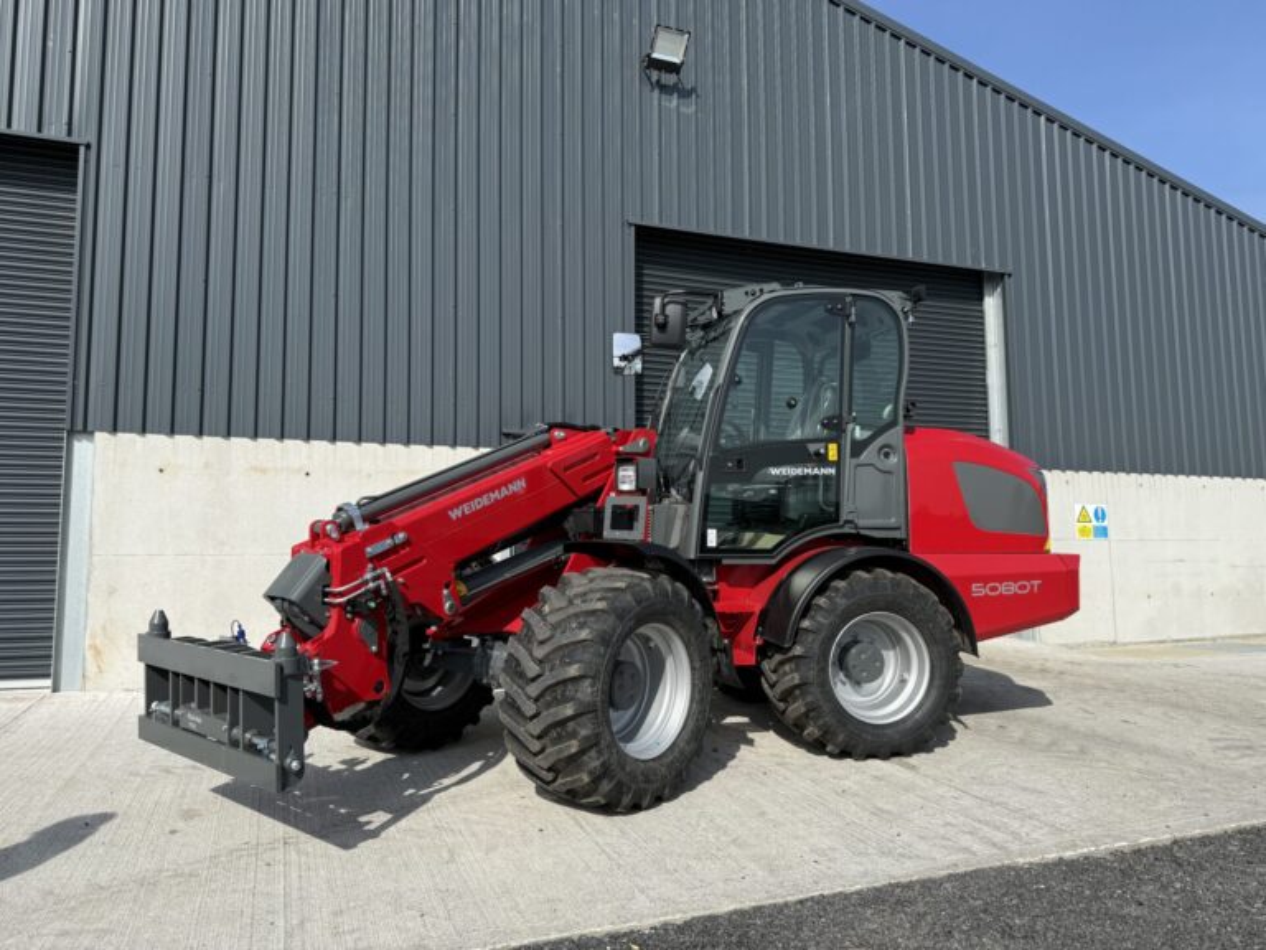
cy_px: 475
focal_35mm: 24
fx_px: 878
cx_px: 633
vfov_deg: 56.8
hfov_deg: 71.6
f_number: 1.78
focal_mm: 6.76
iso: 80
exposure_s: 1/4975
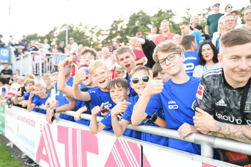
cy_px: 84
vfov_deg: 38.9
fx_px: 237
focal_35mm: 34
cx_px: 126
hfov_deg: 55.8
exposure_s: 1/500
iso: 900
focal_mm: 34
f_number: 2.8
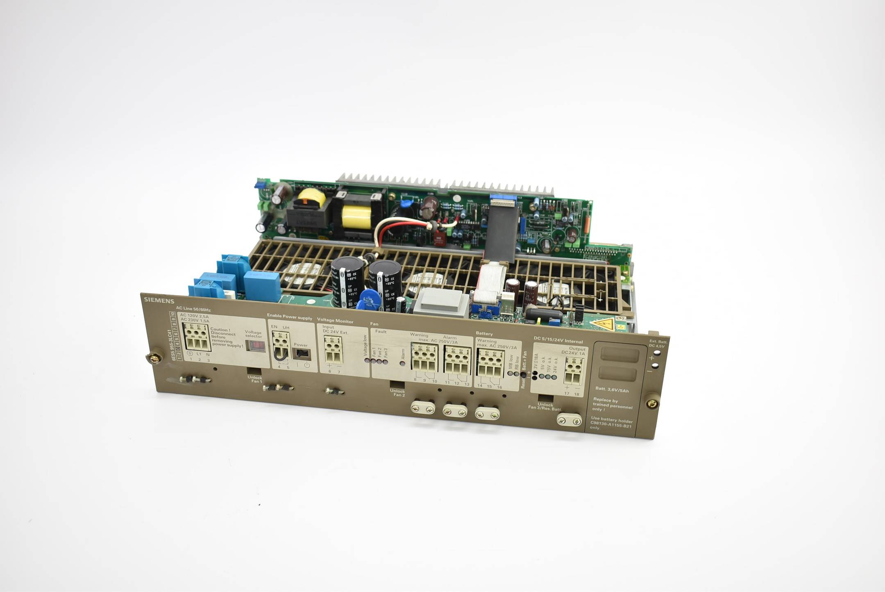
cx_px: 442
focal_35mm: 38
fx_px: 923
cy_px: 296
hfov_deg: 51.2
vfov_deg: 35.6
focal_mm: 25
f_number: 4
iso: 100
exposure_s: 1/25
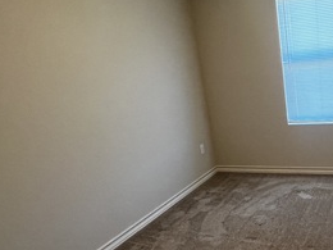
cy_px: 149
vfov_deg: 44.0
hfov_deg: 51.2
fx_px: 308
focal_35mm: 32
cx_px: 291
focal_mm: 1.57
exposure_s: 1/60
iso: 160
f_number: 1.8
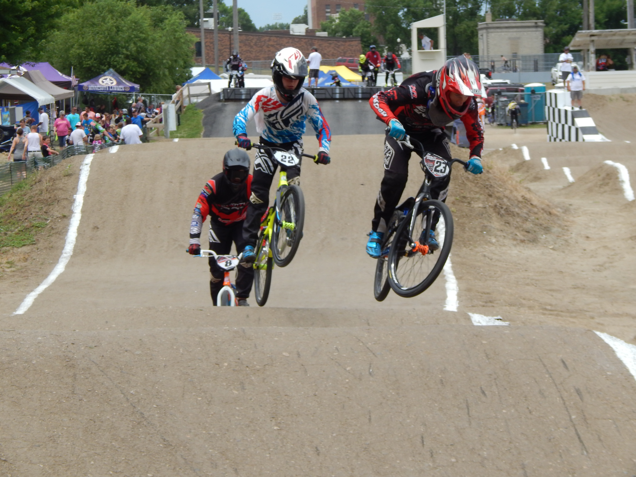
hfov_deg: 18.7
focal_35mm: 105
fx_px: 1929
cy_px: 238
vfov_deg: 14.1
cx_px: 318
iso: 125
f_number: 4.5
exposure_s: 1/640
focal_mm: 18.7
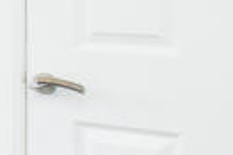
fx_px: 756
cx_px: -505
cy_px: -34
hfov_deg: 10.6
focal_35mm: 117
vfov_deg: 11.4
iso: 320
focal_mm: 10
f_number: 9
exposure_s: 1/30
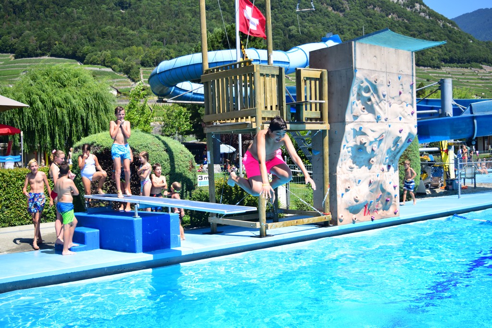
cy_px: 164
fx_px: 554
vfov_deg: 33.0
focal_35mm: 40
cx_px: 246
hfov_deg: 47.9
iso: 250
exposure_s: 1/1250
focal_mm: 27
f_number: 4
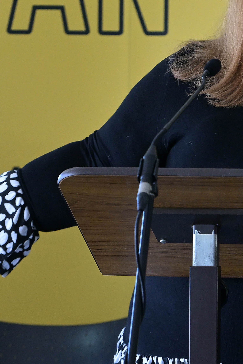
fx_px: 5861
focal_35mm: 579
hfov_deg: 2.4
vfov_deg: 3.6
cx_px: 219
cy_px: 90
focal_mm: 160
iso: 1250
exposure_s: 1/500
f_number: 3.2
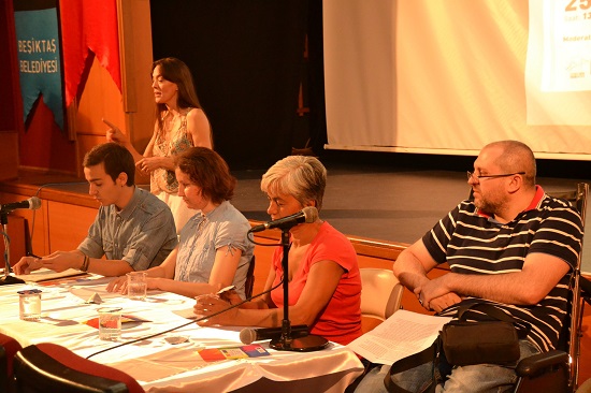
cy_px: 196
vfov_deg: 19.7
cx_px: 296
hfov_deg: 29.3
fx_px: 1132
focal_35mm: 69
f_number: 4.8
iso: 3200
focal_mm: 46
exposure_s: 1/25
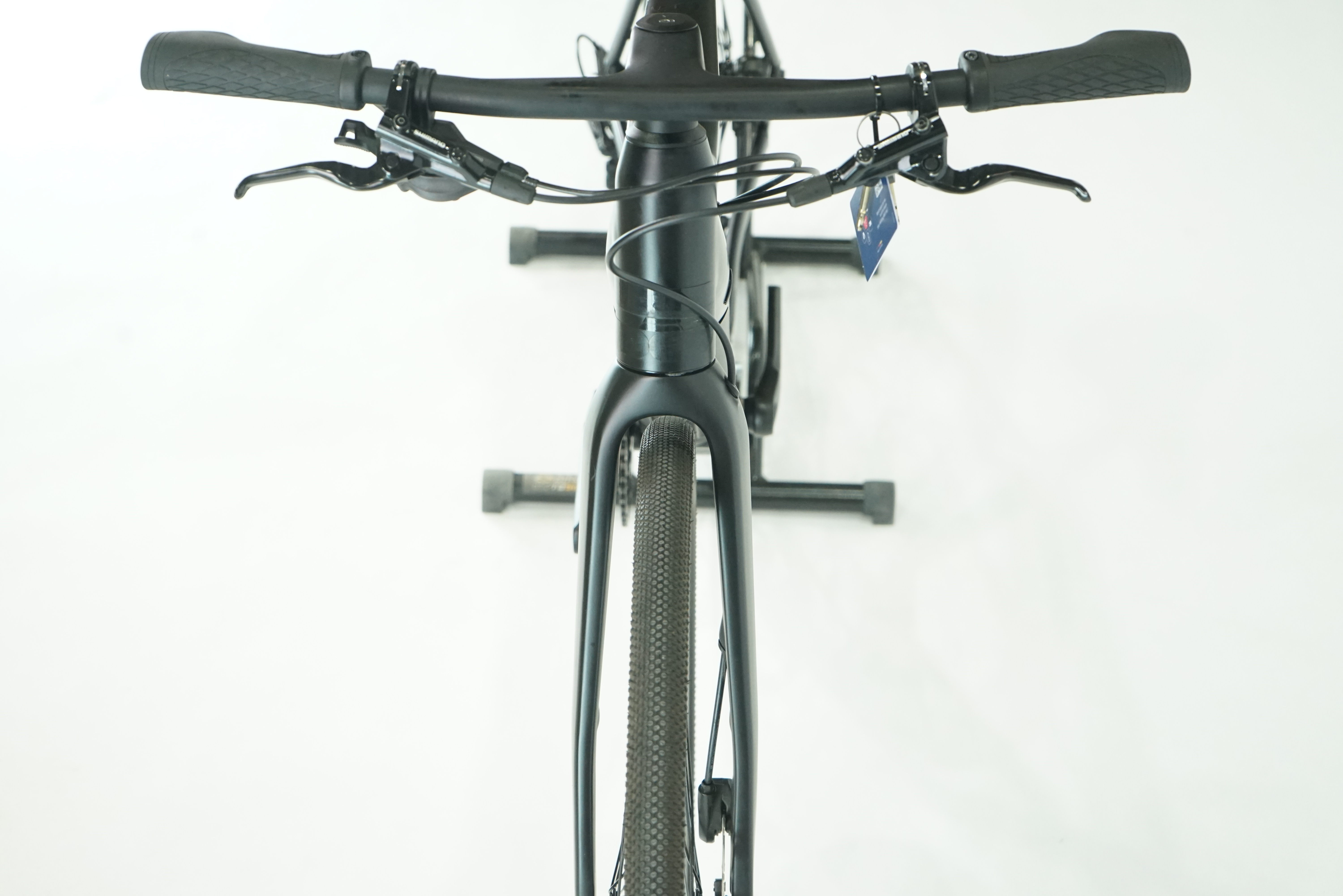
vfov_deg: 19.5
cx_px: 672
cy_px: 448
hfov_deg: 28.8
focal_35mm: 70
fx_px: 2611
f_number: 5.6
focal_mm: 70
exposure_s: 1/200
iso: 2500
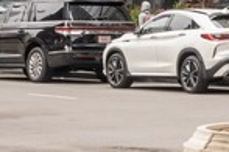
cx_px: 455
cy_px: -57
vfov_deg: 5.9
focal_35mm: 232
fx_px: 1476
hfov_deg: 8.4
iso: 200
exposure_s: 1/60
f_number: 9.5
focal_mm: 25.5
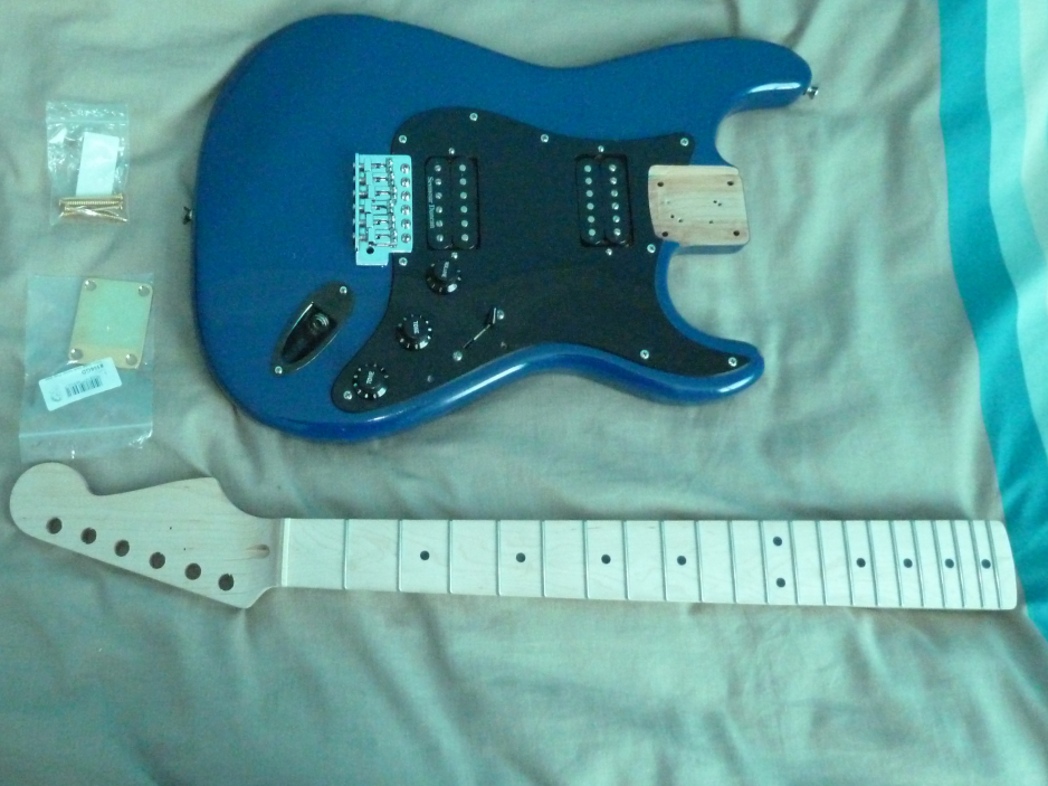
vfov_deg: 43.8
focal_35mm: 32
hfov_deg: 56.2
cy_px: 291
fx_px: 969
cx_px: 400
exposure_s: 1/8
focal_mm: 4.1
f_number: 3.3
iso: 800
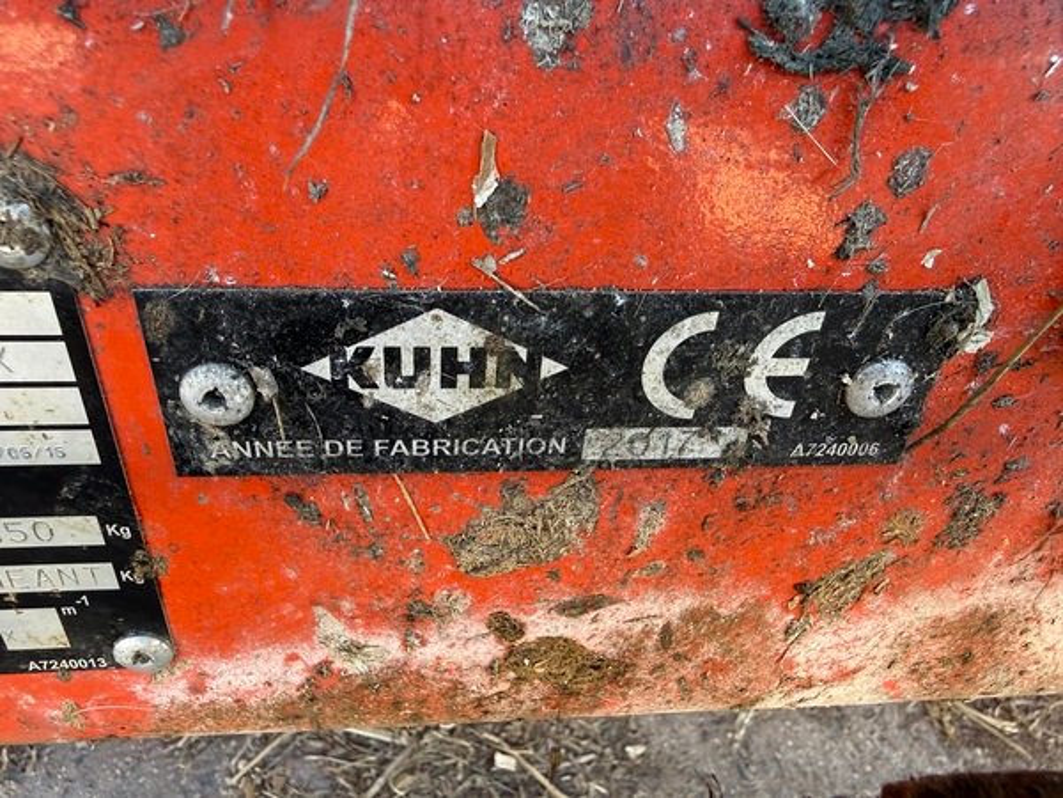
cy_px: 399
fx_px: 737
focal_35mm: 24
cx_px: 532
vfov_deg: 56.8
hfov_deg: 71.6
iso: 125
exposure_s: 1/99
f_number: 2.2
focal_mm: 2.22
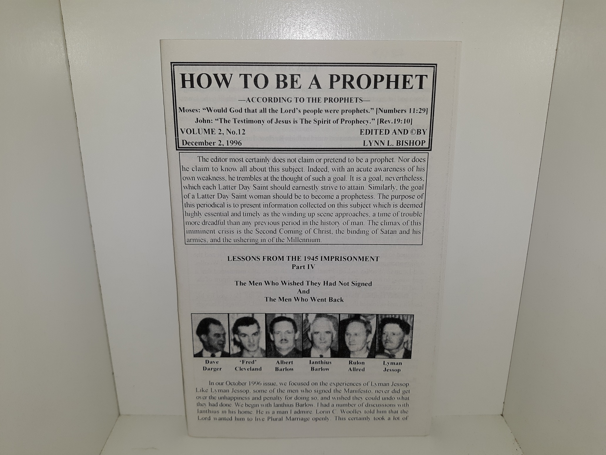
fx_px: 490
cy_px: 228
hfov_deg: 63.4
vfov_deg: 49.7
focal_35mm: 28
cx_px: 303
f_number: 1.7
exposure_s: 1/340
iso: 40
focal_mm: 3.7
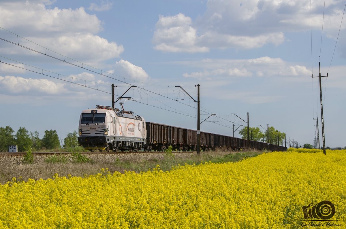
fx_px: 806
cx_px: 173
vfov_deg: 16.2
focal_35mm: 84
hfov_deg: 24.2
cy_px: 114
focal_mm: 56
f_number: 11
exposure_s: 1/400
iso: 200
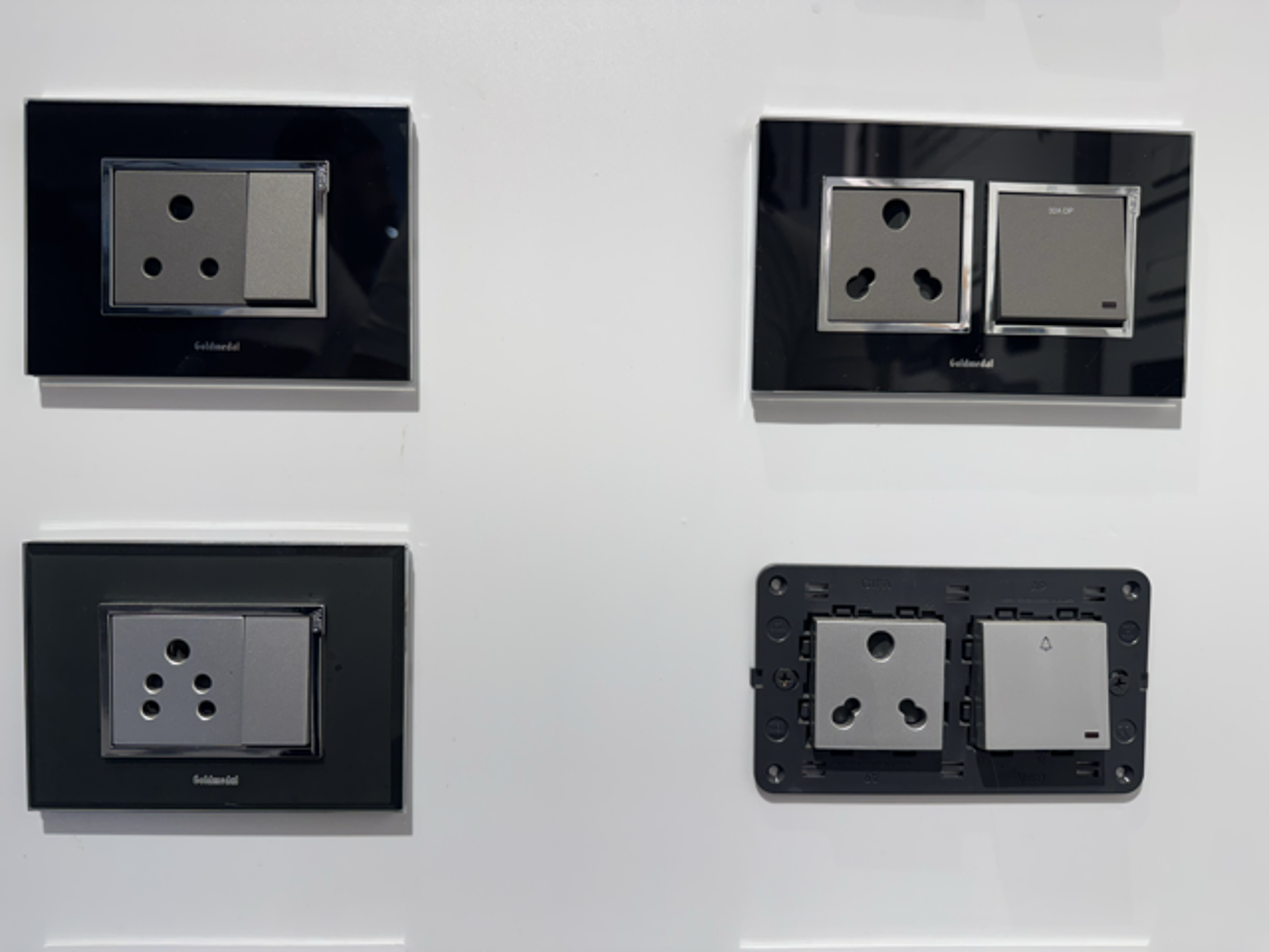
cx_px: 634
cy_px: 476
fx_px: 880
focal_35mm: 24
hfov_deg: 71.6
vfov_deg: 56.8
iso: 64
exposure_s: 1/143
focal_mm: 6.76
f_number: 1.78
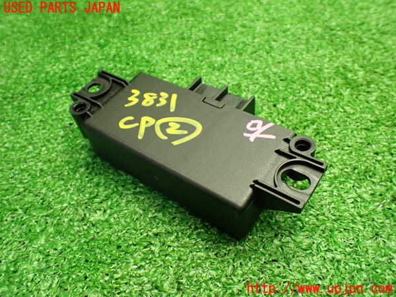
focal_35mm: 30
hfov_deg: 60.0
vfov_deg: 46.8
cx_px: 198
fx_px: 343
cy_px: 148
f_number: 2.3
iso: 800
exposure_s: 1/80
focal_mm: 5.4
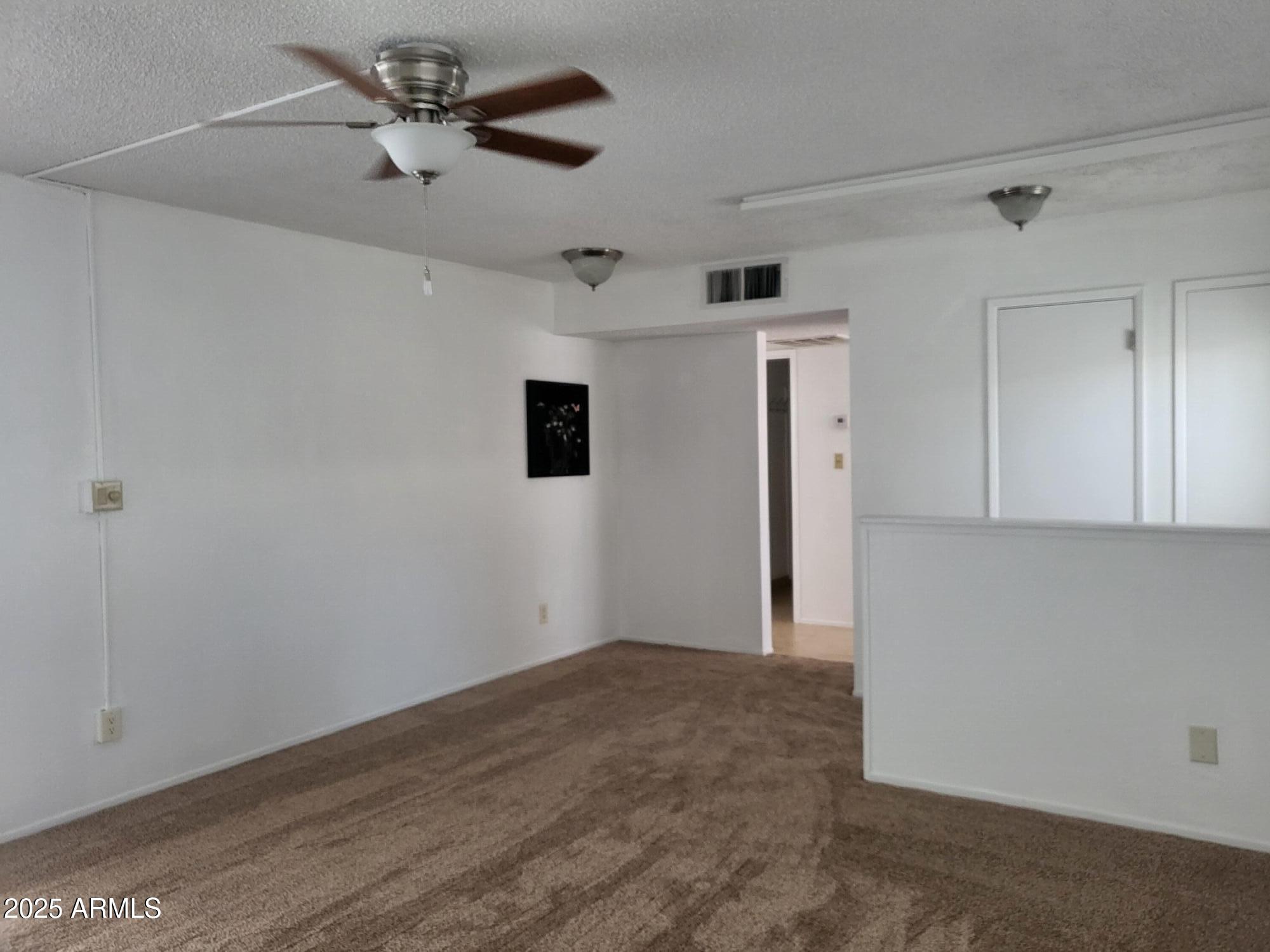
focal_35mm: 26
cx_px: 635
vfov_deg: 53.1
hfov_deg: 67.3
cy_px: 476
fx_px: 954
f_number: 1.8
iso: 200
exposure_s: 1/50
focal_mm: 4.25
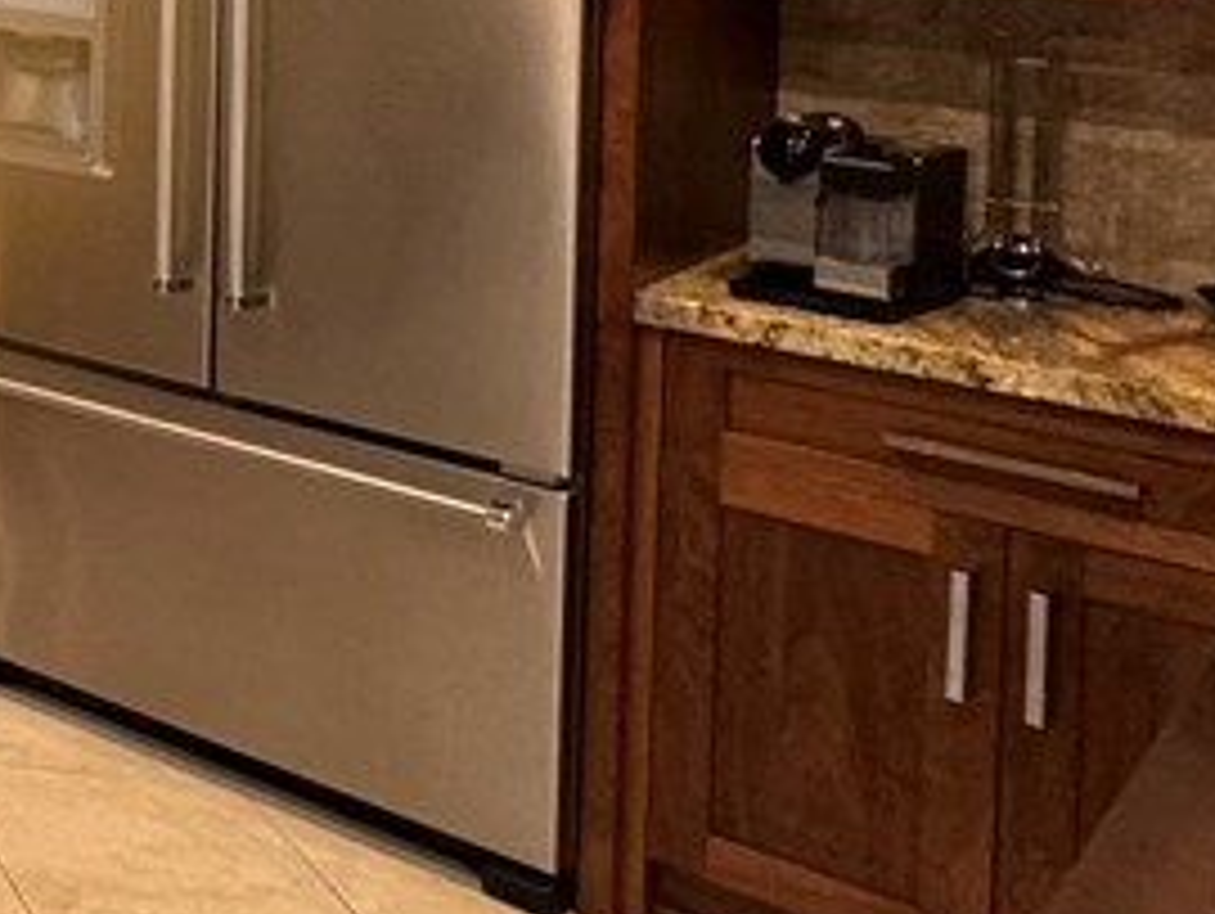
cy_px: -176
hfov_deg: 20.9
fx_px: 1862
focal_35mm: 53
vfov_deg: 24.9
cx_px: -1071
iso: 200
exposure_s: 1/60
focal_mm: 2.22
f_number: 2.2
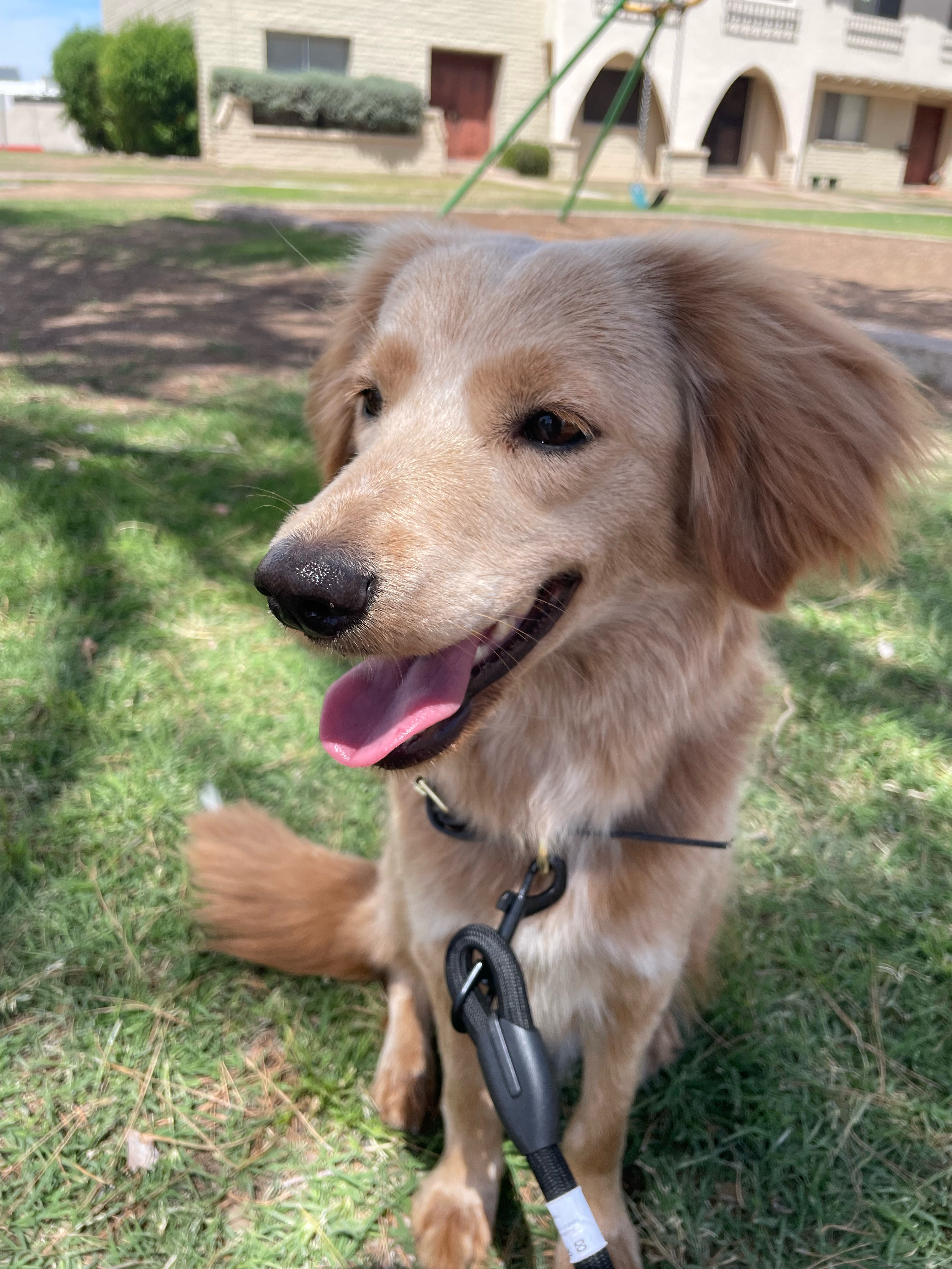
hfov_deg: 53.1
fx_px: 953
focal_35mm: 26
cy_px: 634
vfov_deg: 67.3
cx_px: 476
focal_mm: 4.2
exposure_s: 1/1261
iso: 32
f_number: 1.6
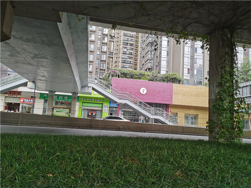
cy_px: 94
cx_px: 126
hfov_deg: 65.3
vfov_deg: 51.4
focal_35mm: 27
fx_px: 196
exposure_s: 1/116
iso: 50
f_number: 1.8
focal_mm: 5.58
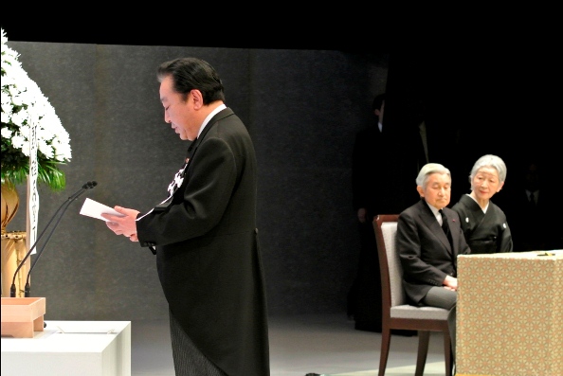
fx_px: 3161
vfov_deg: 6.8
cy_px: 188
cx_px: 282
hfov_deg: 10.2
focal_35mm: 202
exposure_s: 1/160
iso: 1600
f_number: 5.6
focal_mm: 75
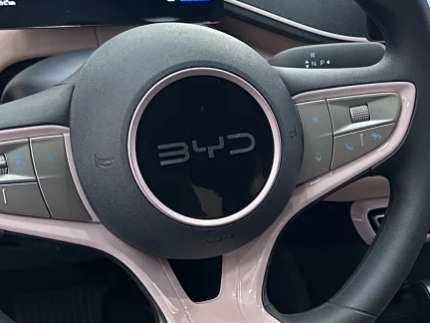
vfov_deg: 18.3
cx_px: 355
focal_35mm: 80
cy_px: 240
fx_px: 994
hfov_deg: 24.0
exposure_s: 1/46
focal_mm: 6.86
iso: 400
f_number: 1.78
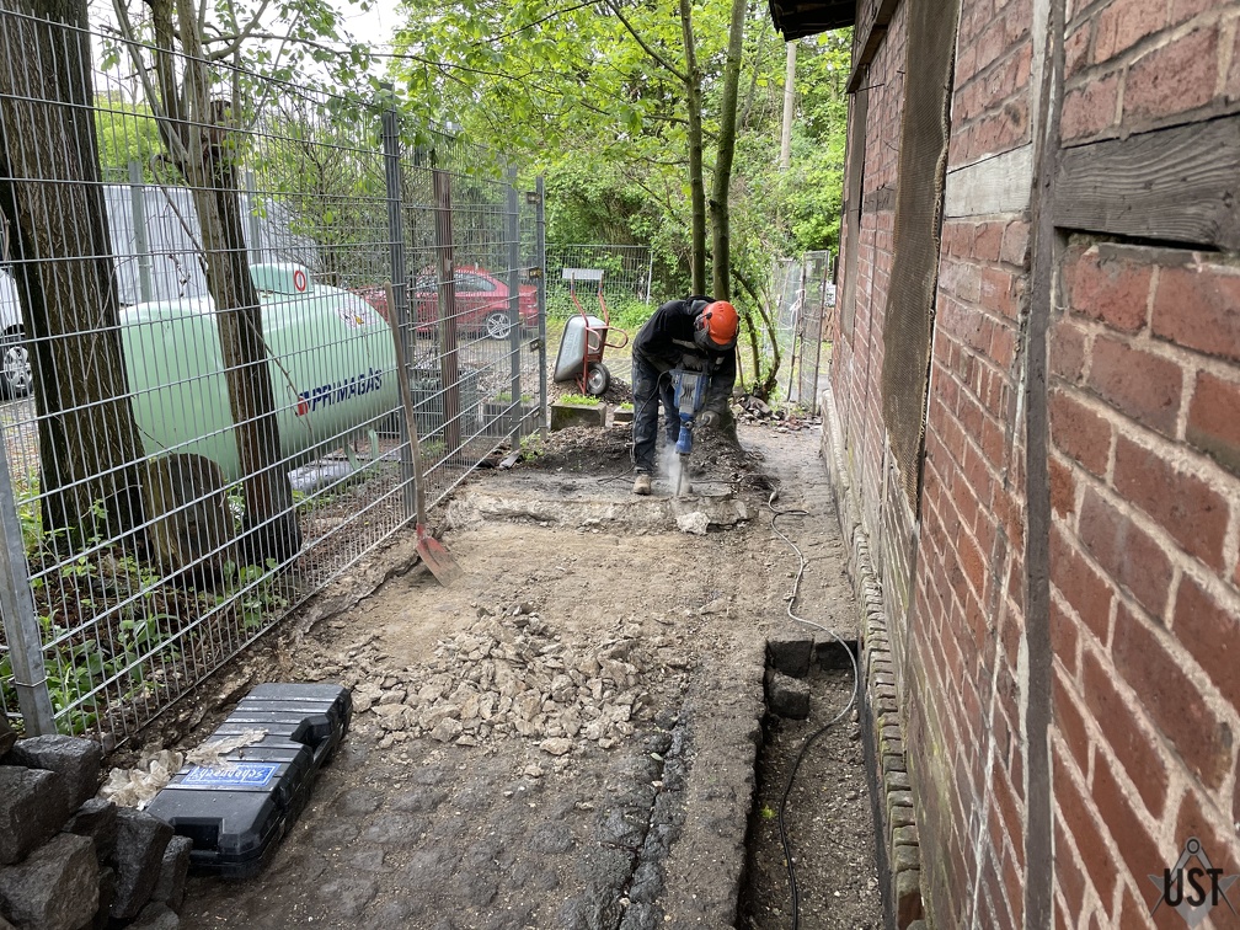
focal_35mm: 26
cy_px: 465
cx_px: 620
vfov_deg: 53.1
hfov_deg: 67.3
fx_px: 931
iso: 80
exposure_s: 1/121
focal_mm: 4.2
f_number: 1.6
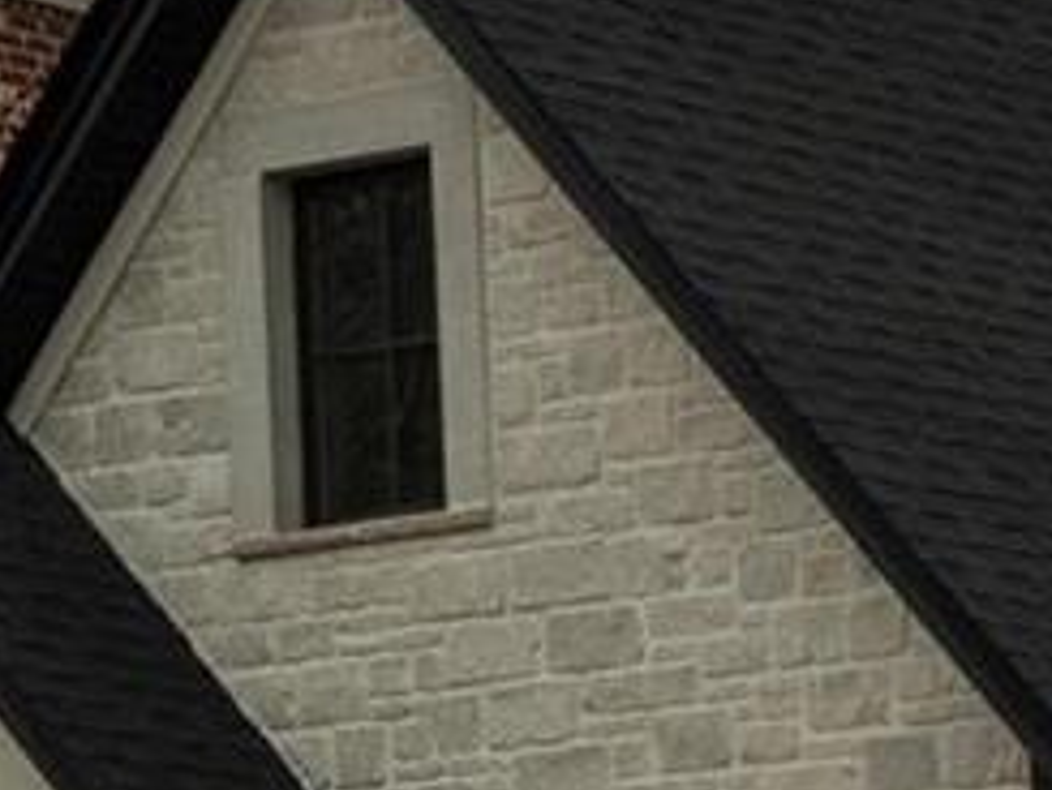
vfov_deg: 5.1
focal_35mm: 289
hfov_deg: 6.4
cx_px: 2808
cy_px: 644
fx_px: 8787
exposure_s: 1/13
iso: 400
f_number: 6.3
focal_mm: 23
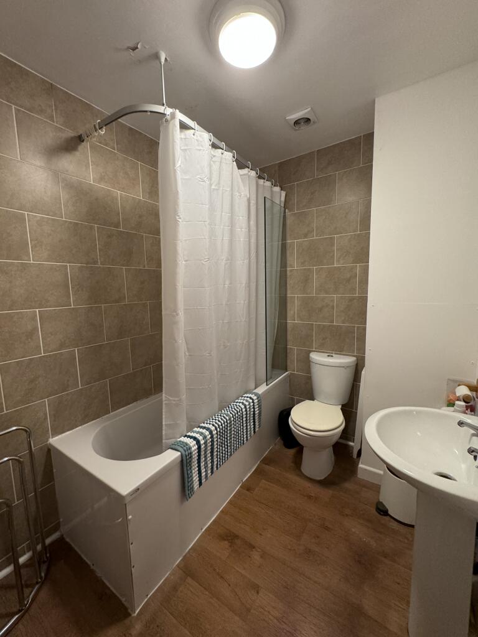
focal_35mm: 14
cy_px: 318
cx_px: 239
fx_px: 258
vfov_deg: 102.1
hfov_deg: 85.7
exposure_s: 1/50
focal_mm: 2.22
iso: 500
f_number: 2.2
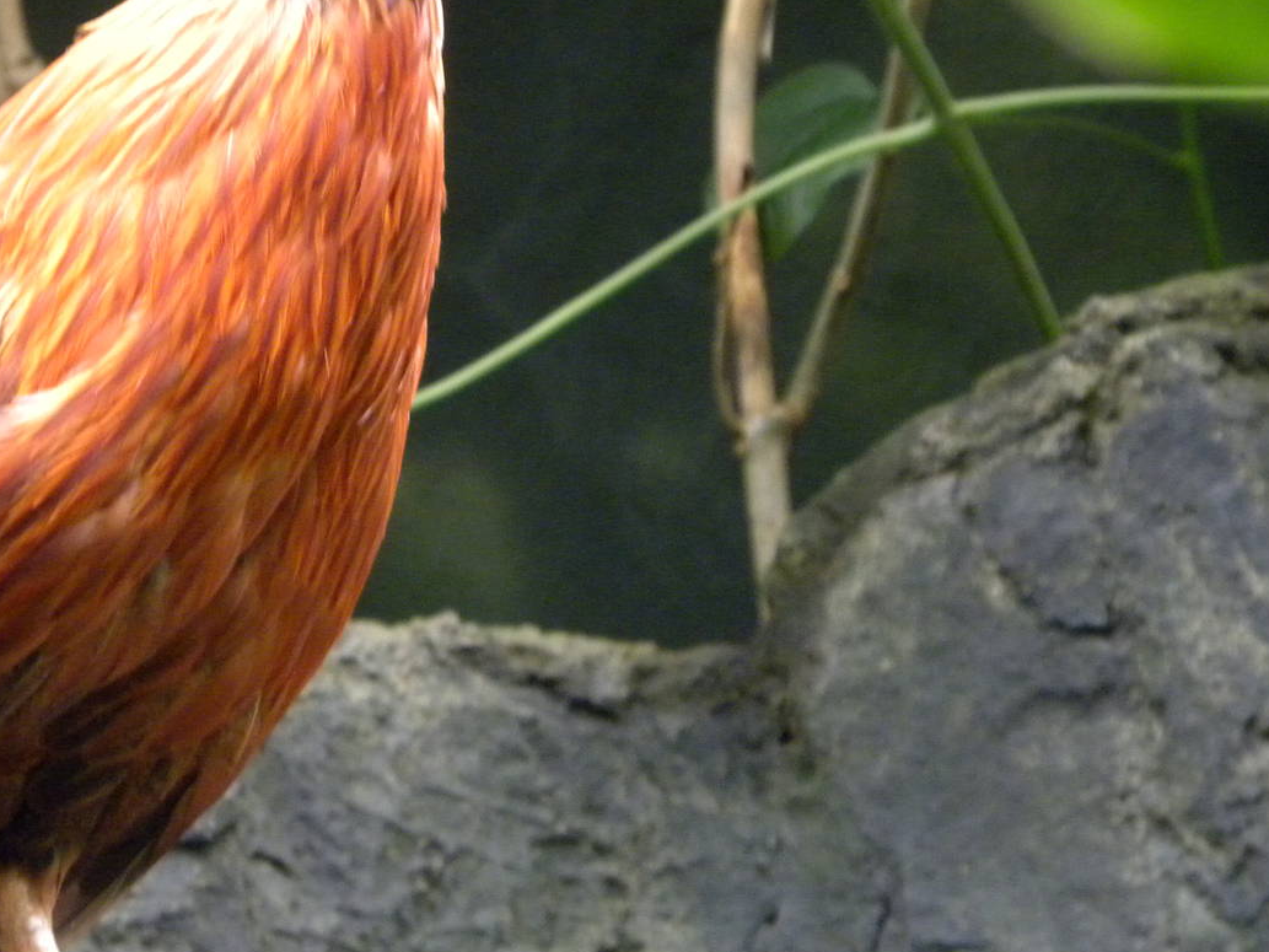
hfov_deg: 3.4
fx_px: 21412
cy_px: 341
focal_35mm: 584
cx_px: 441
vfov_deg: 2.5
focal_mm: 67.2
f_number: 5
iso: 400
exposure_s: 1/19
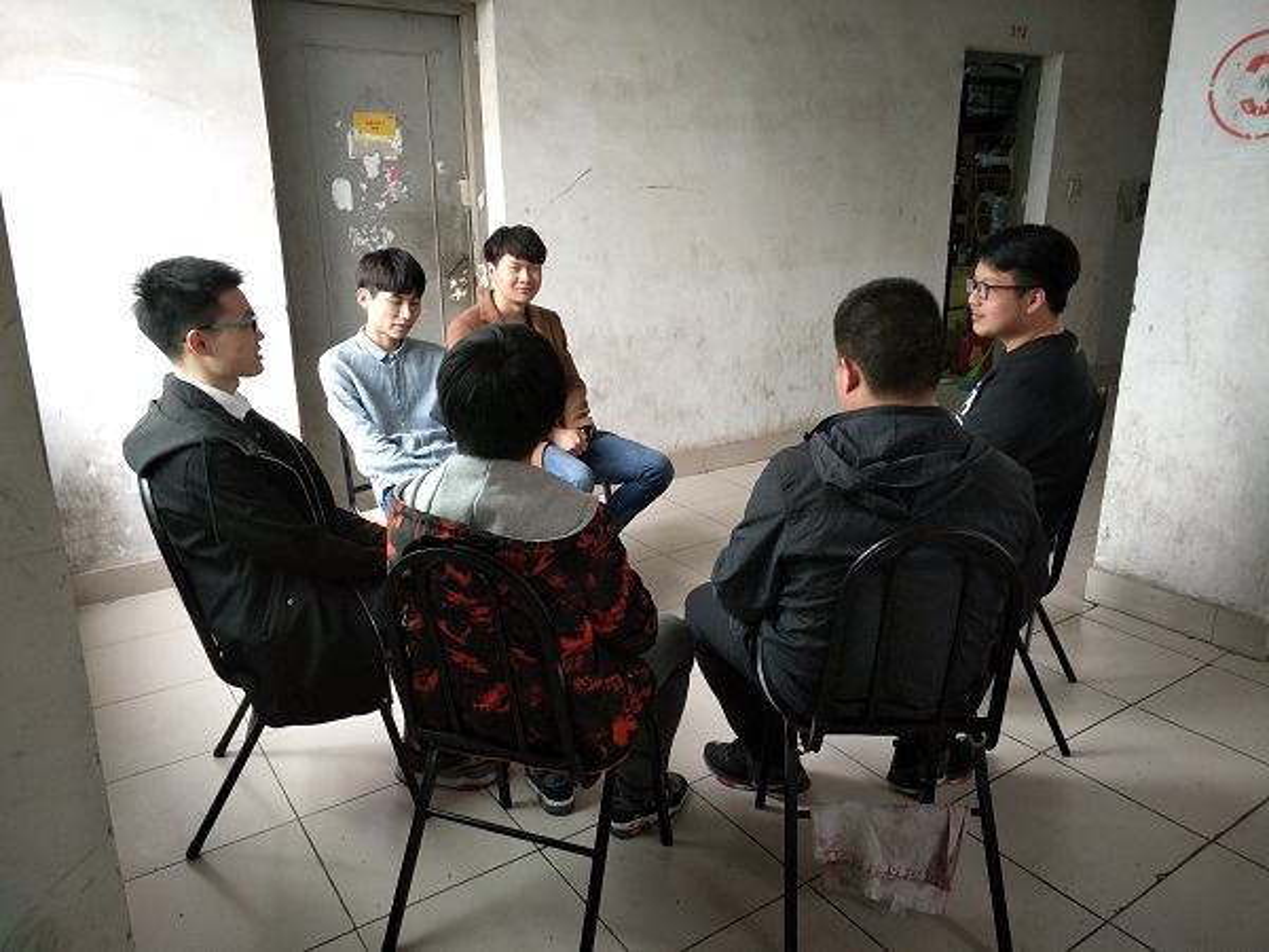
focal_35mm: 25
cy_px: 476
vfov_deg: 54.9
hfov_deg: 69.4
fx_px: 916
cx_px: 634
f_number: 2
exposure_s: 1/25
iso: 432
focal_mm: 4.42
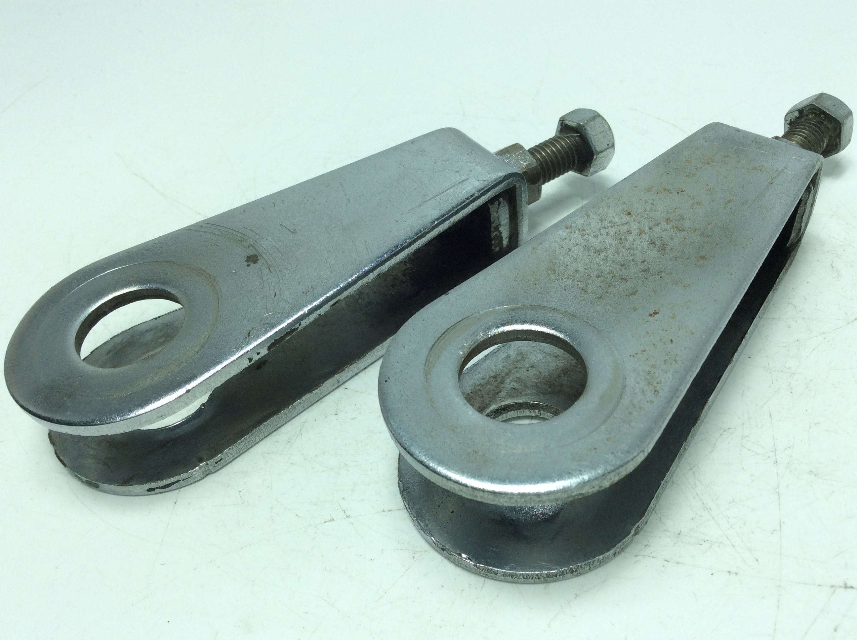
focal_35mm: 32
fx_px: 791
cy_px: 320
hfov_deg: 56.9
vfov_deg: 44.1
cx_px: 428
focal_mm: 3.3
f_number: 2.4
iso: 32
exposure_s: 1/353
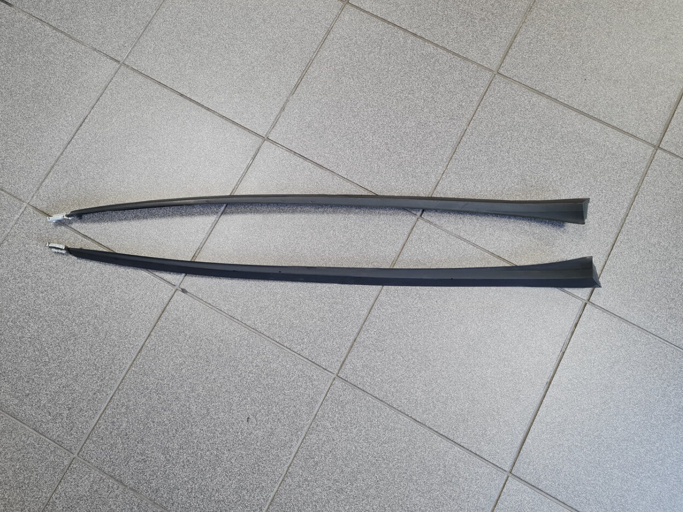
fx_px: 572
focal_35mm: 29
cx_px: 309
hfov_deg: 61.5
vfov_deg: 48.1
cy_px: 227
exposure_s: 1/50
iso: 200
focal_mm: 5.4
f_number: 1.8
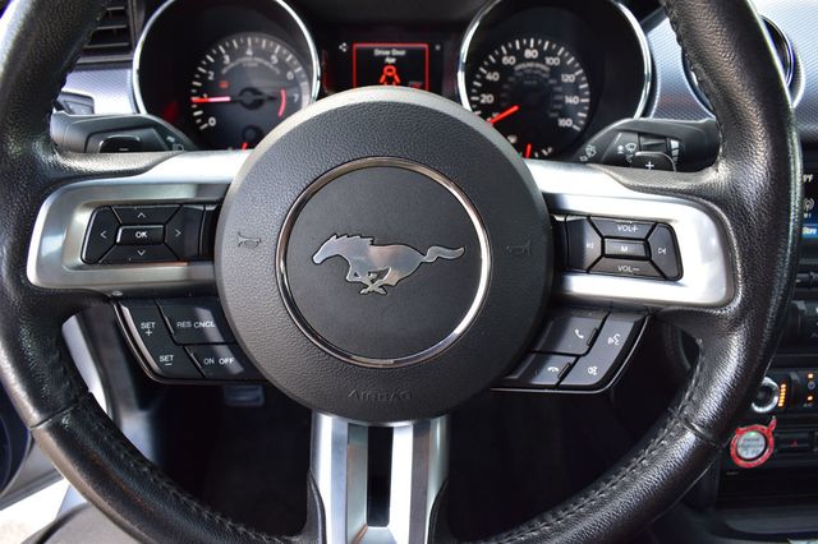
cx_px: 409
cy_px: 272
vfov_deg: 47.9
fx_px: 613
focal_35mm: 27
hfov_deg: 67.4
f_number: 7.1
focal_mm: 18
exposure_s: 1/30
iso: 400
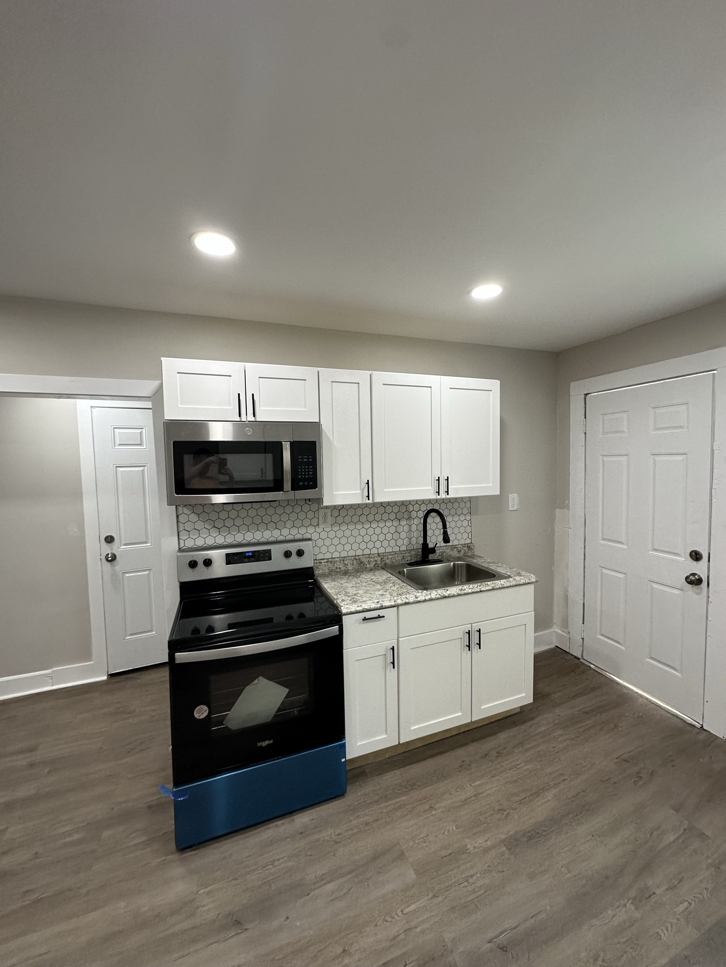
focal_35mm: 14
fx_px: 391
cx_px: 363
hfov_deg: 85.7
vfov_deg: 102.1
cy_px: 484
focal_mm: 2.22
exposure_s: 1/120
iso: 160
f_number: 2.2
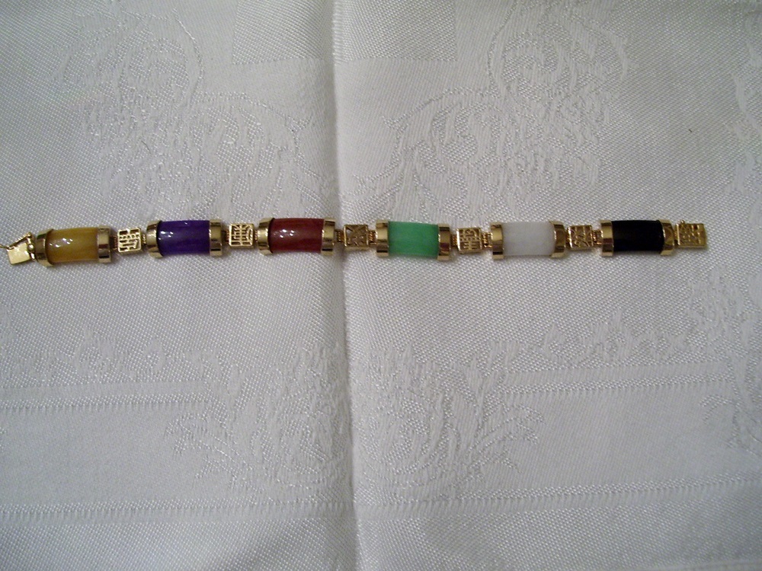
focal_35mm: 37
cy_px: 286
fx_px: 814
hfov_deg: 50.1
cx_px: 381
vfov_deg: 38.7
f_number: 2.7
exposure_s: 1/10
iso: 160
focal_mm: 6
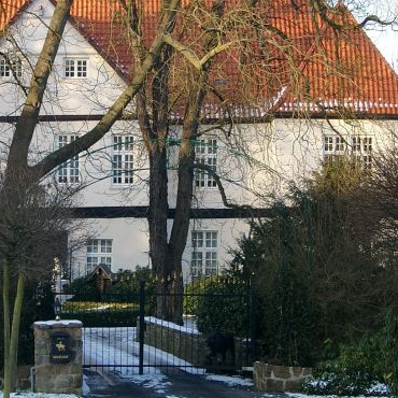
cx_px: 130
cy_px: 128
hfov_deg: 11.7
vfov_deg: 11.7
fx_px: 1938
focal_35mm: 149
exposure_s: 1/143
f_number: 4
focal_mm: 16.05
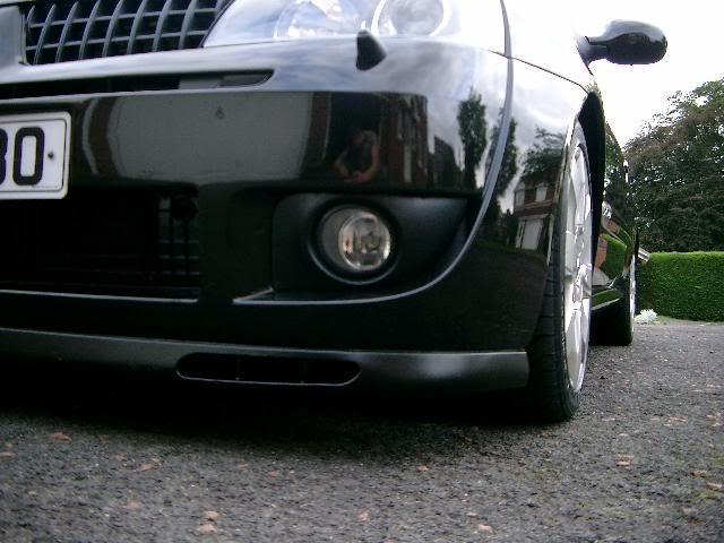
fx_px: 774
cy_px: 272
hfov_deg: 50.1
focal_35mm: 37
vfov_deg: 38.7
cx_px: 362
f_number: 2.6
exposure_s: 1/200
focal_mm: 7.6
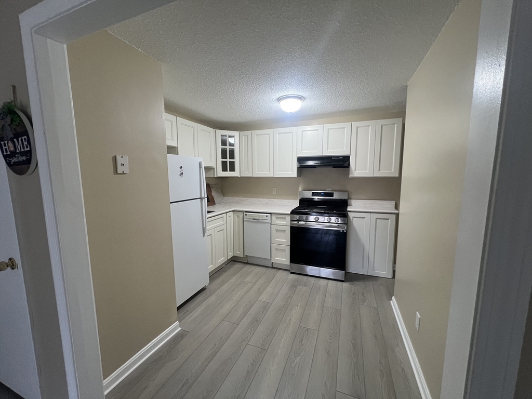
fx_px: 200
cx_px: 266
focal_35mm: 13
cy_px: 200
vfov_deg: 89.9
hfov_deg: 106.2
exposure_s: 1/120
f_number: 1.8
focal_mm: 1.57
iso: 250
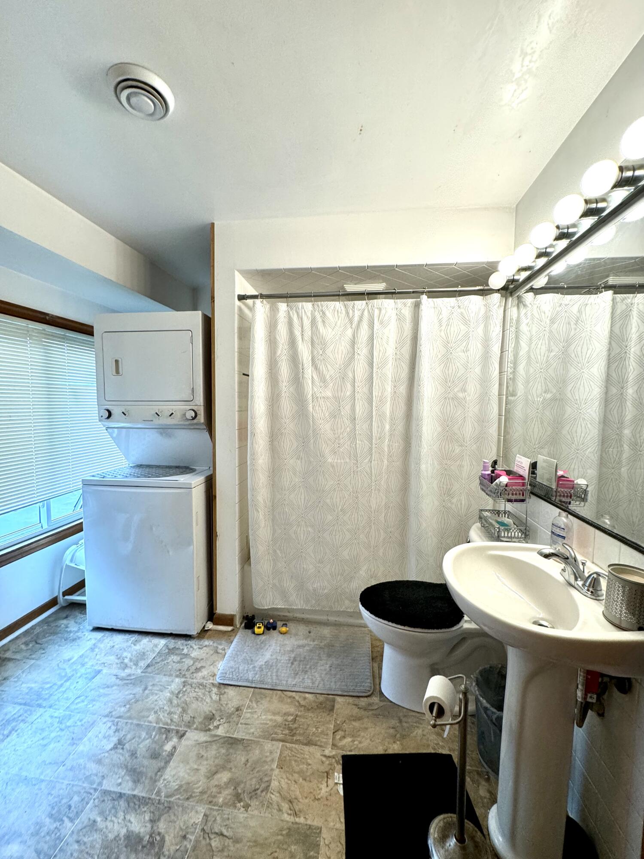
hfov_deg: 85.7
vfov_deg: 102.1
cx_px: 322
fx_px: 347
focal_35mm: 14
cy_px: 430
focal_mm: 2.22
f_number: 2.2
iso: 200
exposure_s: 1/99
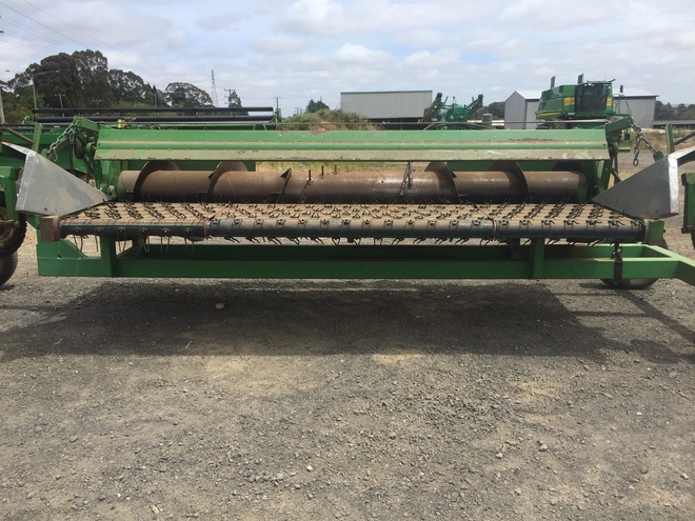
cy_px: 260
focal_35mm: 29
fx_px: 582
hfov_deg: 61.7
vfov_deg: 48.2
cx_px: 348
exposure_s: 1/2326
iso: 32
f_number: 2.2
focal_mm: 4.15
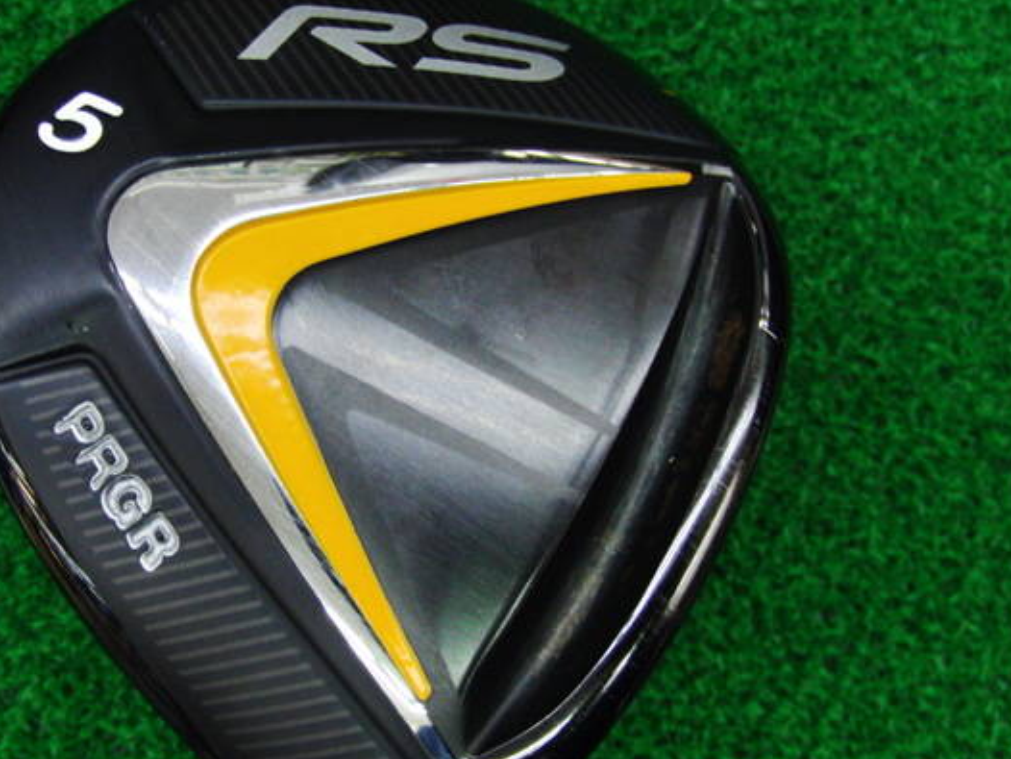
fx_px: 1315
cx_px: 419
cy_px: 382
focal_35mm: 45
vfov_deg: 32.2
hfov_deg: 41.9
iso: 400
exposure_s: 1/60
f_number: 3.6
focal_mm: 6.42
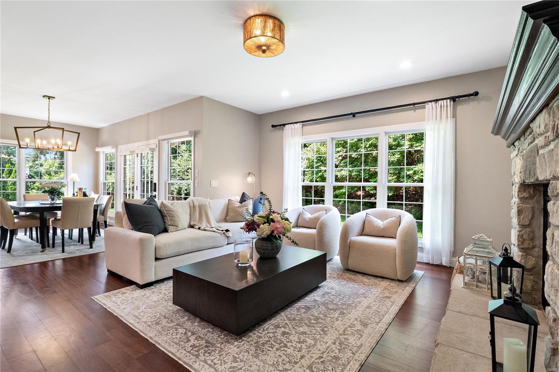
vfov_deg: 73.7
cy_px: 186
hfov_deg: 96.7
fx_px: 248
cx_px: 280
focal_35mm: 16
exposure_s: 1/20
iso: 400
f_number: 8
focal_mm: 8
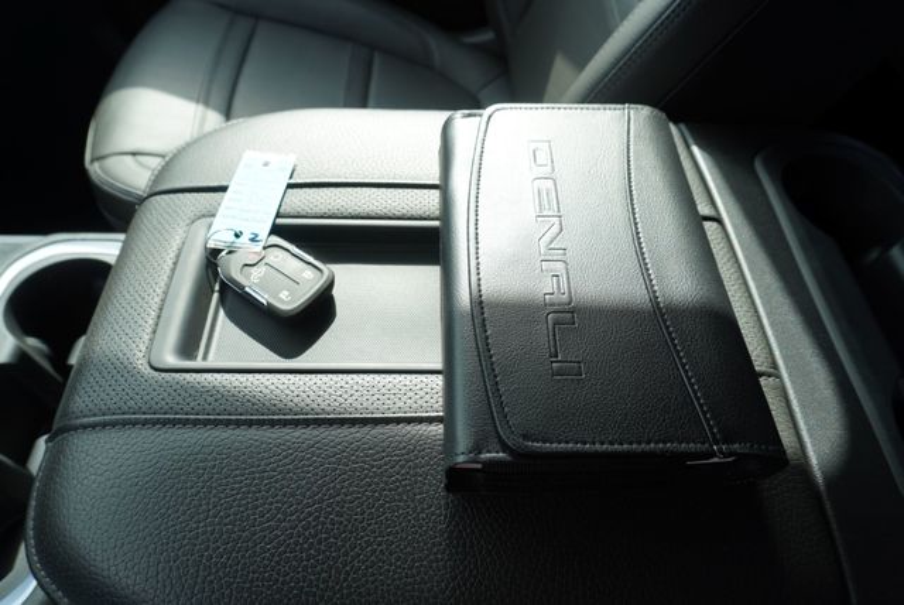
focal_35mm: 24
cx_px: 452
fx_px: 603
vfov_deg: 53.2
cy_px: 302
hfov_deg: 73.7
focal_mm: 16
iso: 100
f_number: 5.6
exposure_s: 1/125
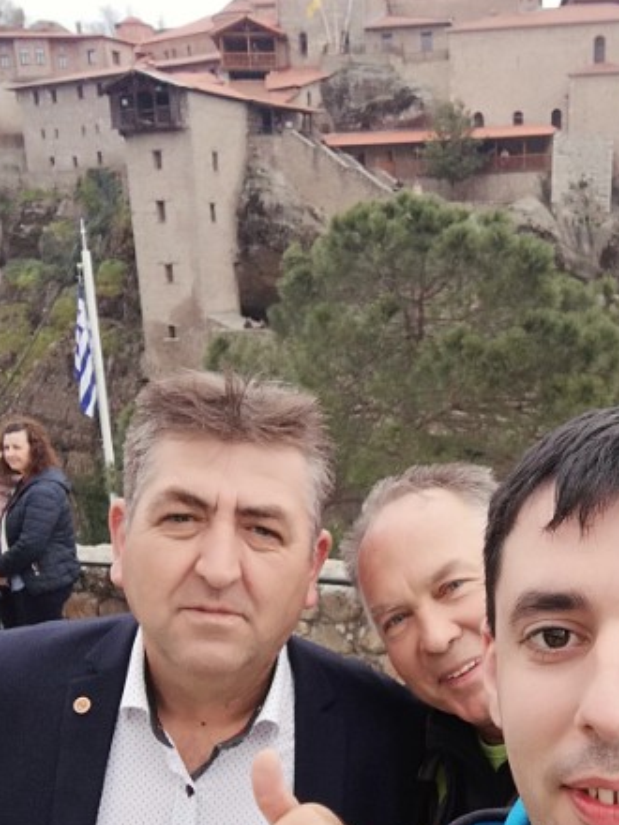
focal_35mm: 43
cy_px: 608
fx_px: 1025
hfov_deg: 33.1
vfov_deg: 42.6
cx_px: 445
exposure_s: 1/400
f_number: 2
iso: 50
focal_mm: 2.82
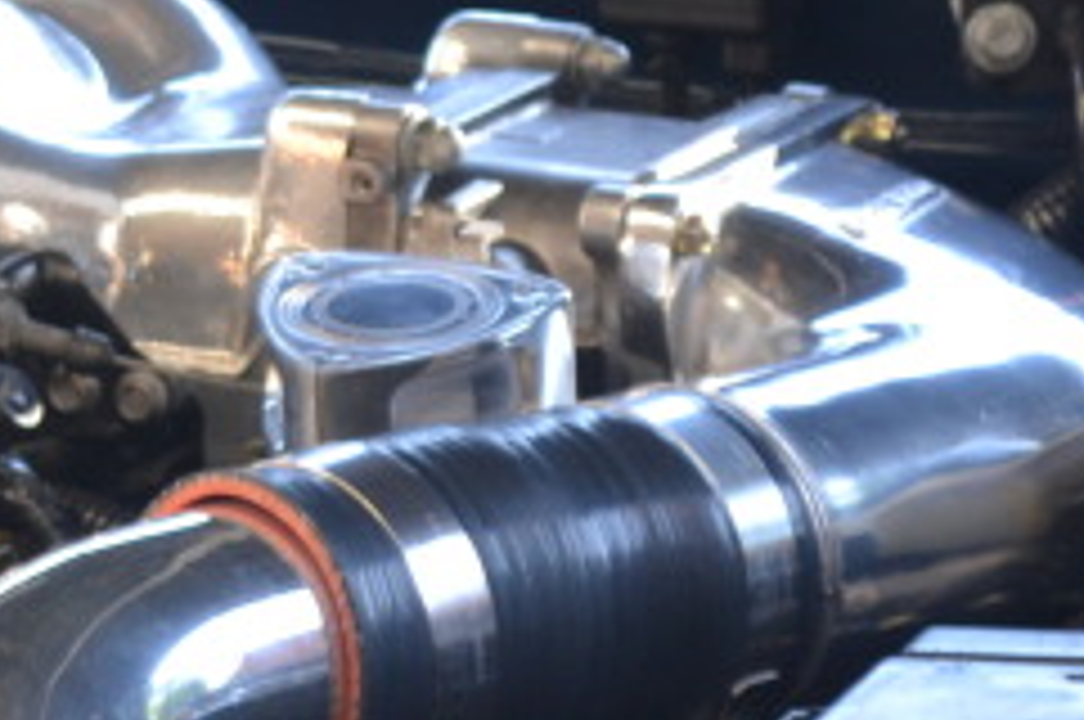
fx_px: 9592
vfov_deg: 4.3
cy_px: 634
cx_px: -578
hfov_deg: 6.4
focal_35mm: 319
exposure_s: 1/60
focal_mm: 50
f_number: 5.6
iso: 450
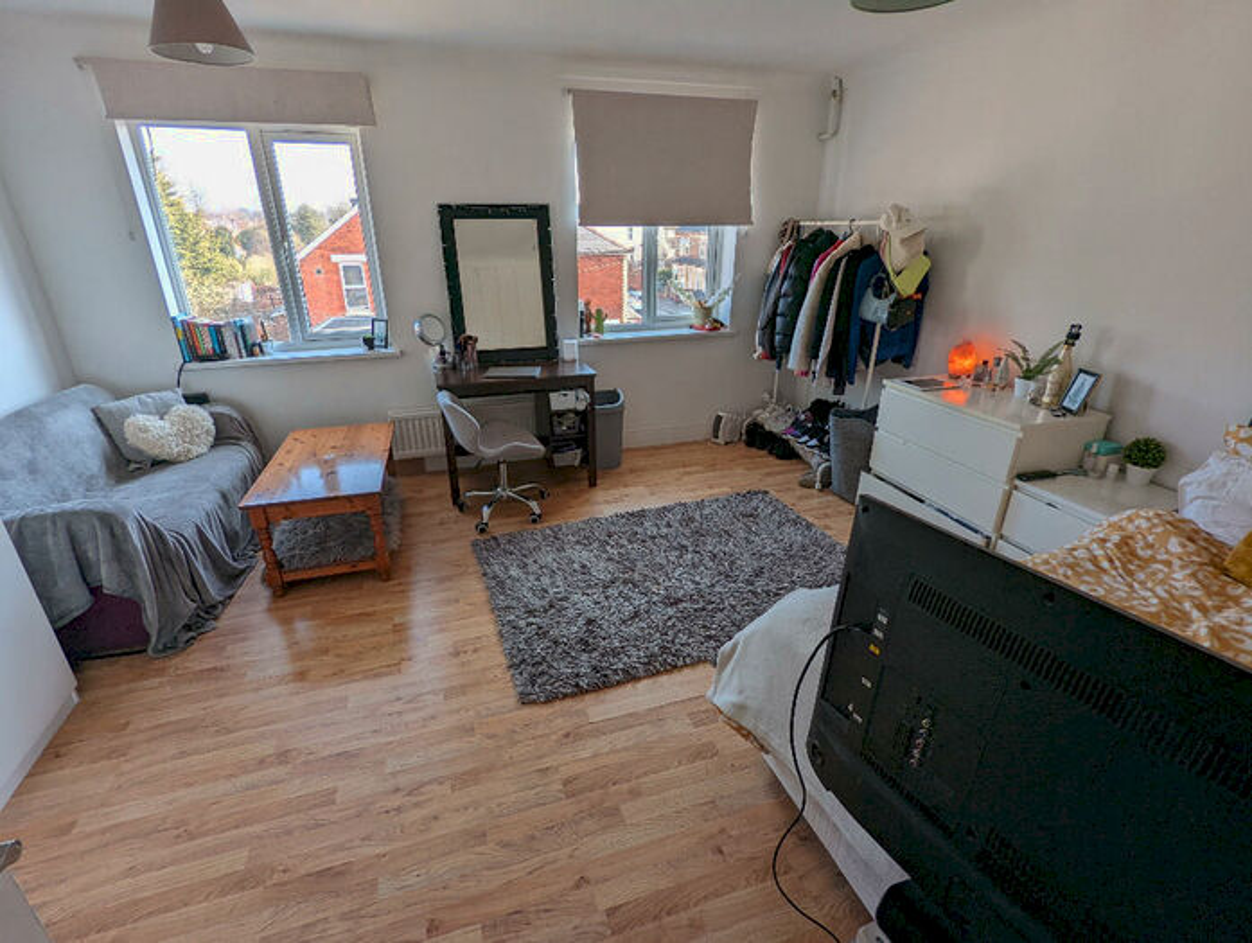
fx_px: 580
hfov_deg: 94.4
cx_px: 626
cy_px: 472
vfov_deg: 78.3
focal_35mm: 16
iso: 53
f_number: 2.2
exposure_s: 1/150
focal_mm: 2.35
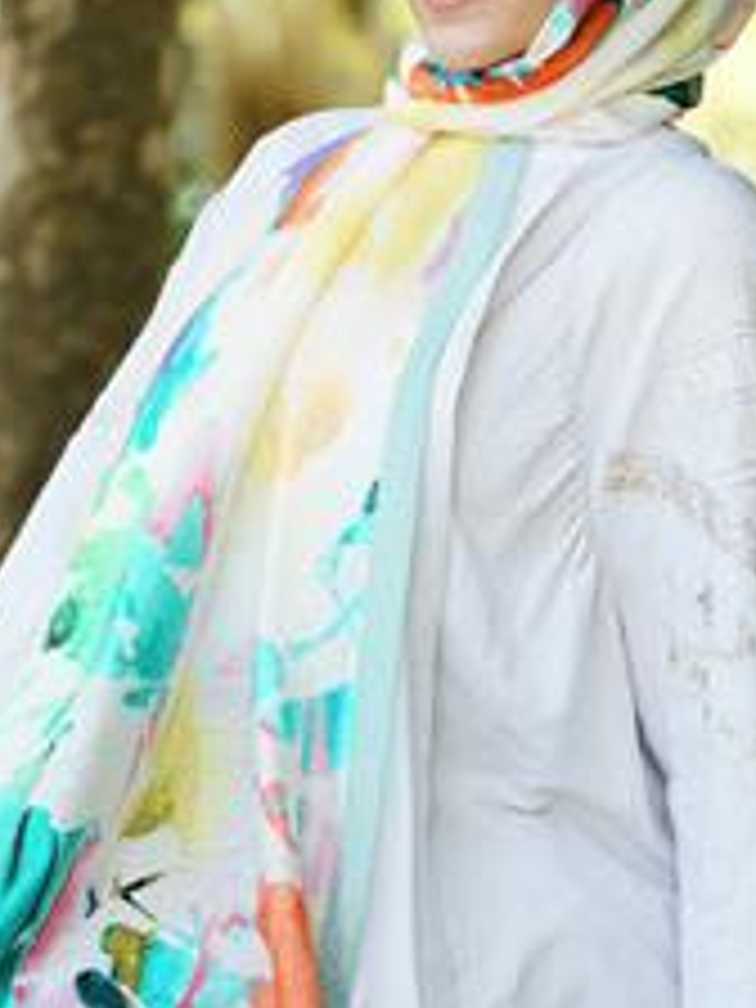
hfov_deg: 6.8
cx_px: 423
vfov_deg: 9.0
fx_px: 6377
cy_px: 374
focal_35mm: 219
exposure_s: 1/100
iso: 160
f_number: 4.5
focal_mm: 110
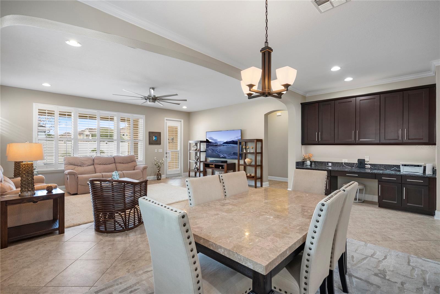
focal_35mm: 17
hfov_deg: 93.3
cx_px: 220
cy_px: 147
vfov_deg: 70.5
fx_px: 208
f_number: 8
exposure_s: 1/10
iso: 1250
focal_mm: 17
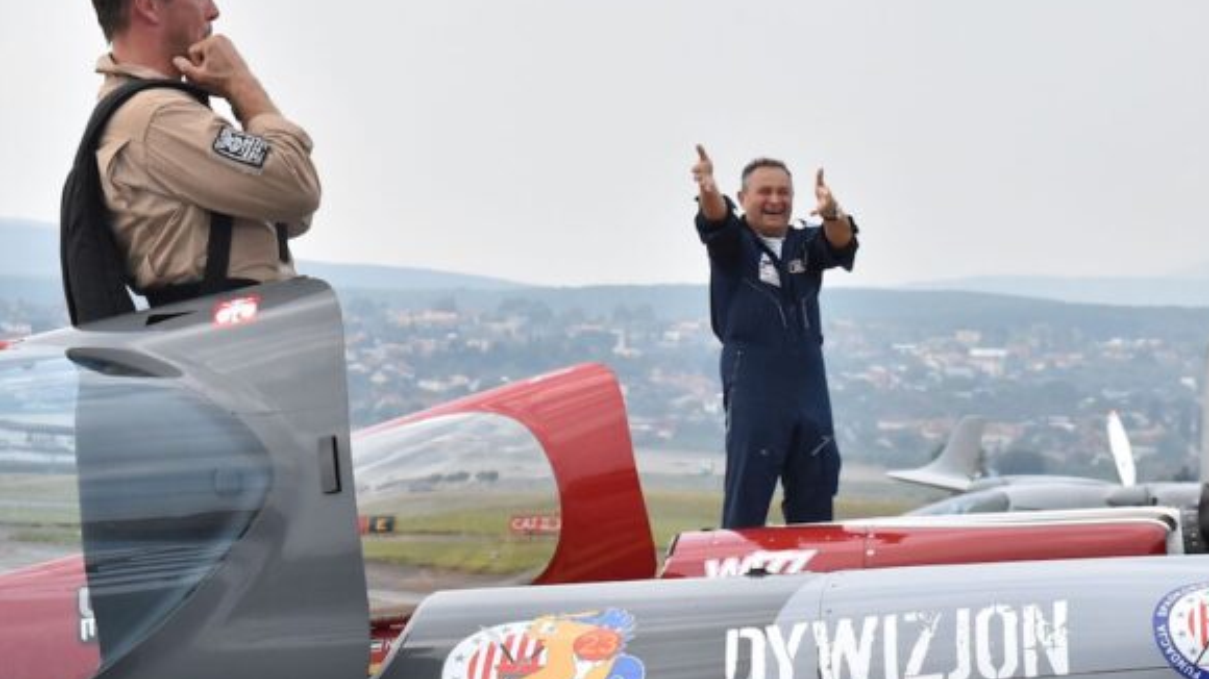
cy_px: 407
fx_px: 5663
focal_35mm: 177
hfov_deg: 12.2
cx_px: 465
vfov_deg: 6.9
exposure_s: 1/1250
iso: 1600
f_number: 13
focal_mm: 85
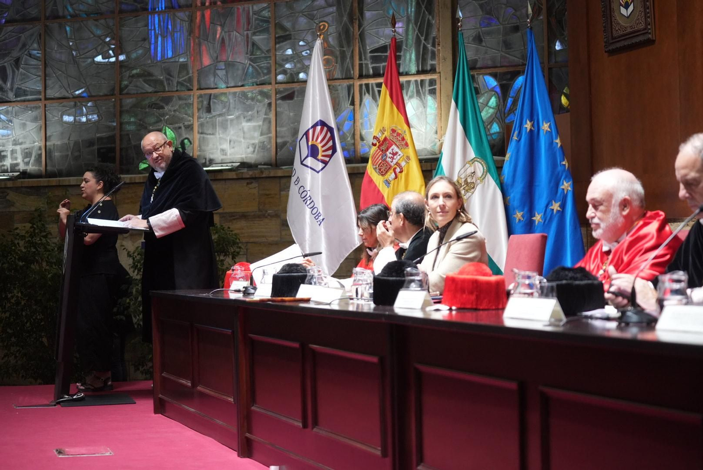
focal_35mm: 70
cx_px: 352
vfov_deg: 19.5
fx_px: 1368
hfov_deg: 28.8
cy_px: 235
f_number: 4
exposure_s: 1/250
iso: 3200
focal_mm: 70
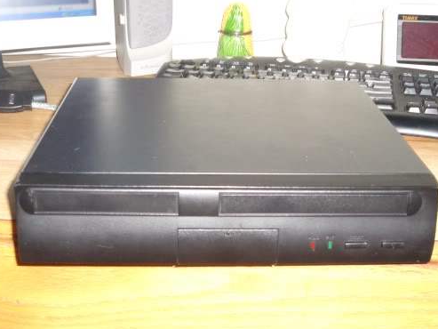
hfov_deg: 35.5
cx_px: 215
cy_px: 169
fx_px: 683
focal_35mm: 54
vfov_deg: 27.0
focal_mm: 6.9
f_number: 4.6
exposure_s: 1/40
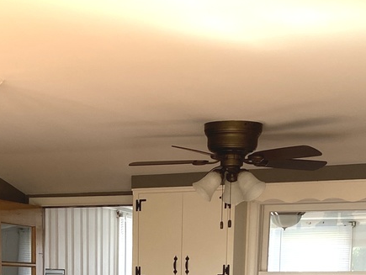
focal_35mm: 86
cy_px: 396
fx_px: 910
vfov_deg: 15.9
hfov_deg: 22.5
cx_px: 77
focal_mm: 4.25
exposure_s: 1/121
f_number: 1.8
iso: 64
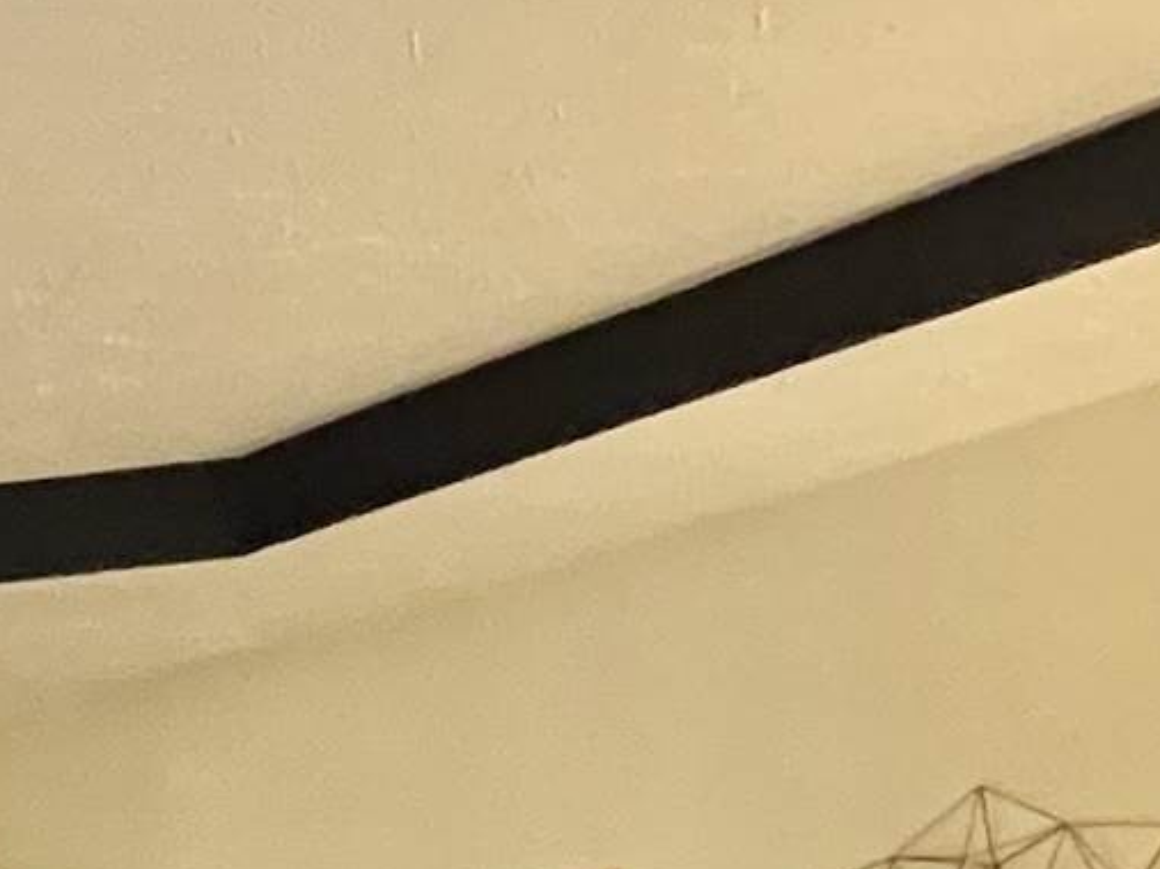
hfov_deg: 20.8
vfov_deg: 14.8
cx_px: -612
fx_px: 2646
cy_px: 1818
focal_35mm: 79
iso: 800
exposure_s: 1/40
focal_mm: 1.57
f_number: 1.8
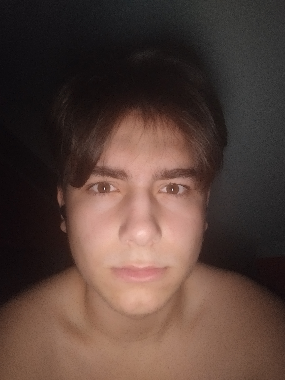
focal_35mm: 20
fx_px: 220
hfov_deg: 66.0
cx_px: 142
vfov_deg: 81.7
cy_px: 190
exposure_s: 1/14.3
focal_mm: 3.49
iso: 760
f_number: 2.45
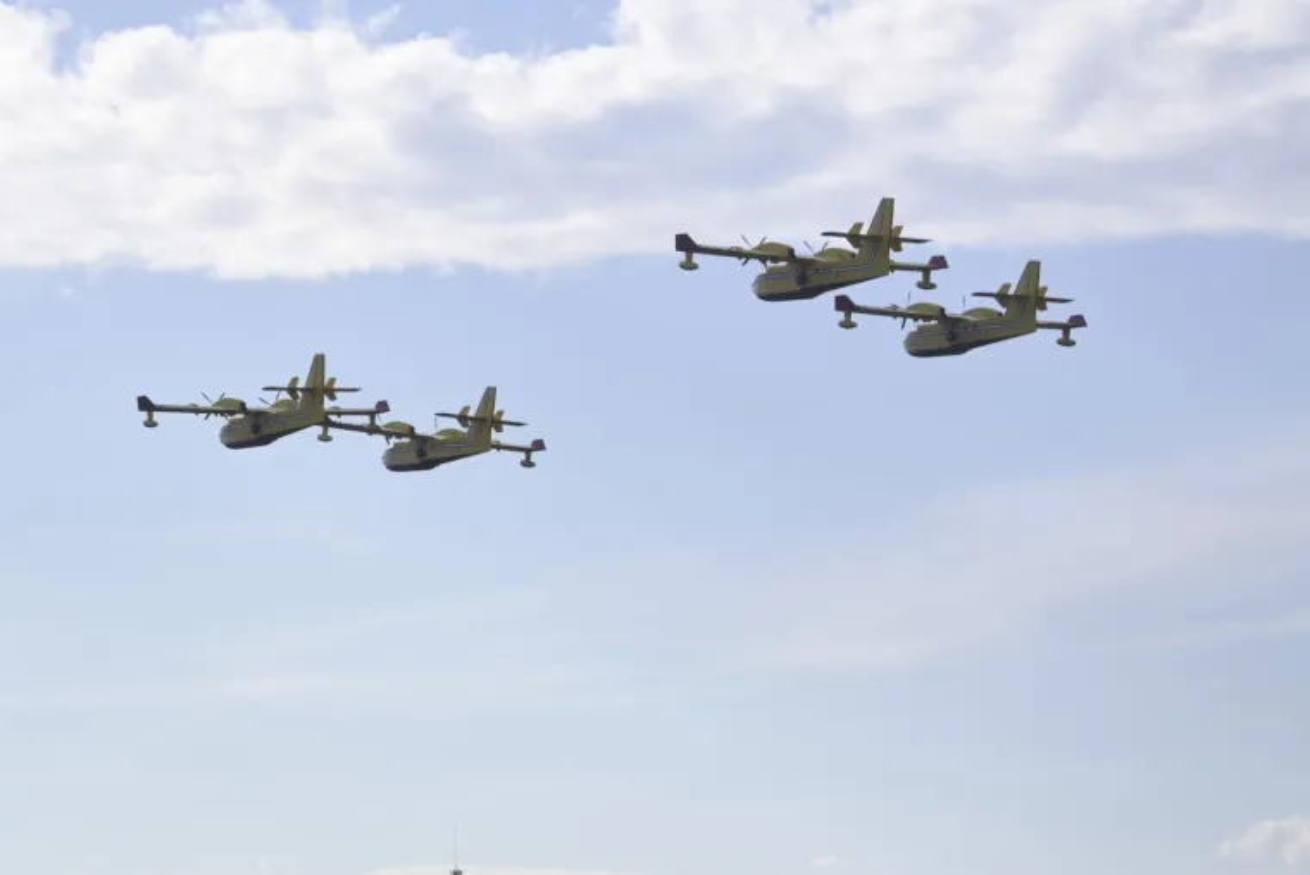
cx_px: 655
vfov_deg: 10.6
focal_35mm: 130
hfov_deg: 15.8
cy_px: 438
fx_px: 4734
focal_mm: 130
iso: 80
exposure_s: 1/3200
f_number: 2.8
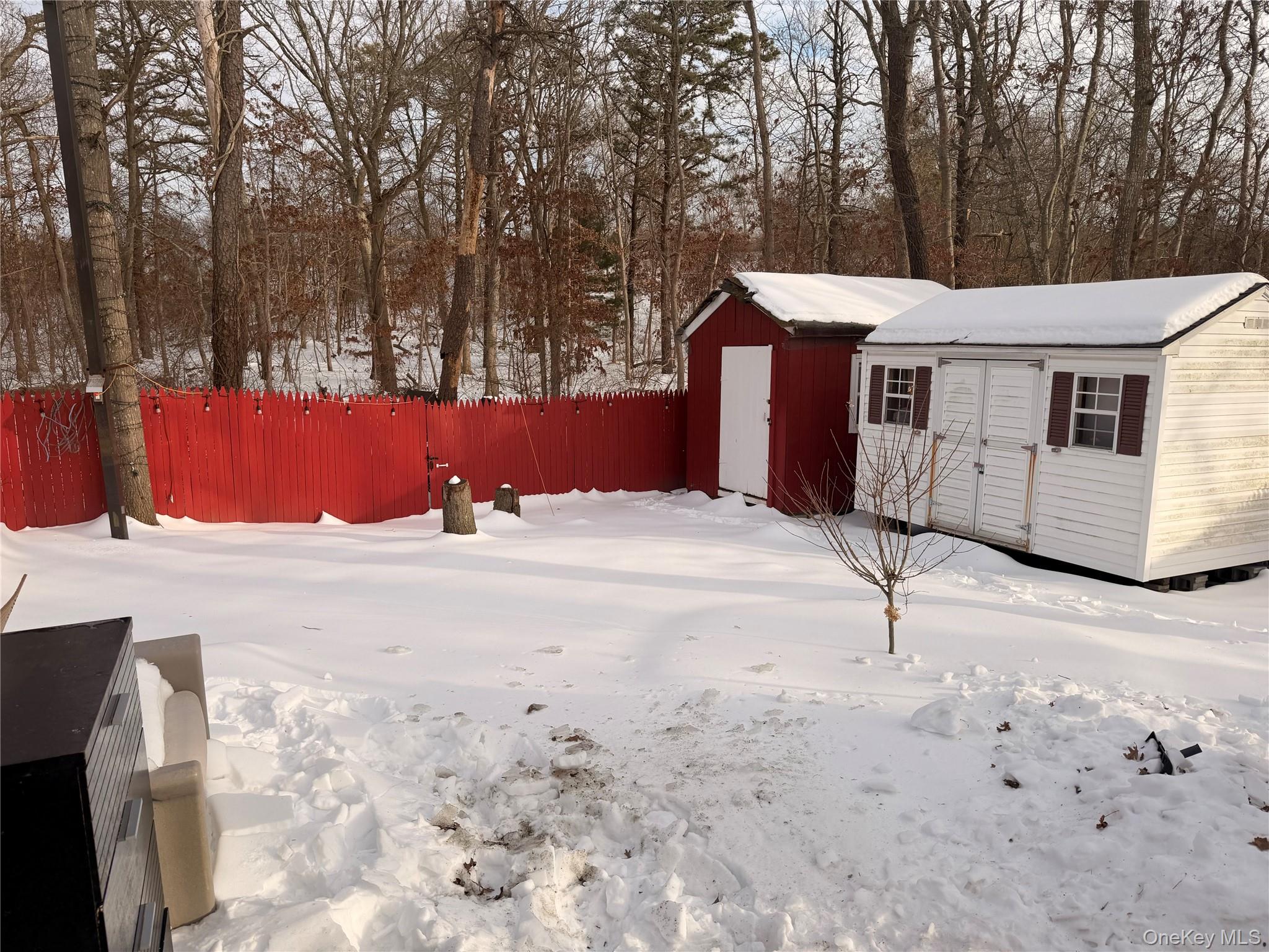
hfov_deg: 71.6
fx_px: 880
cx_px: 634
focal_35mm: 24
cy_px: 476
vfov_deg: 56.8
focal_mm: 6.76
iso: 80
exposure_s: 1/3425
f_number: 1.78
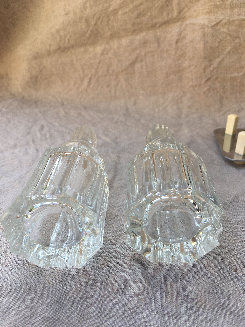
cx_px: 122
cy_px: 164
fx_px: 274
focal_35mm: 29
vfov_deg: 61.7
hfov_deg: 48.2
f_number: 2.2
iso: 25
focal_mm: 4.15
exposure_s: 1/403
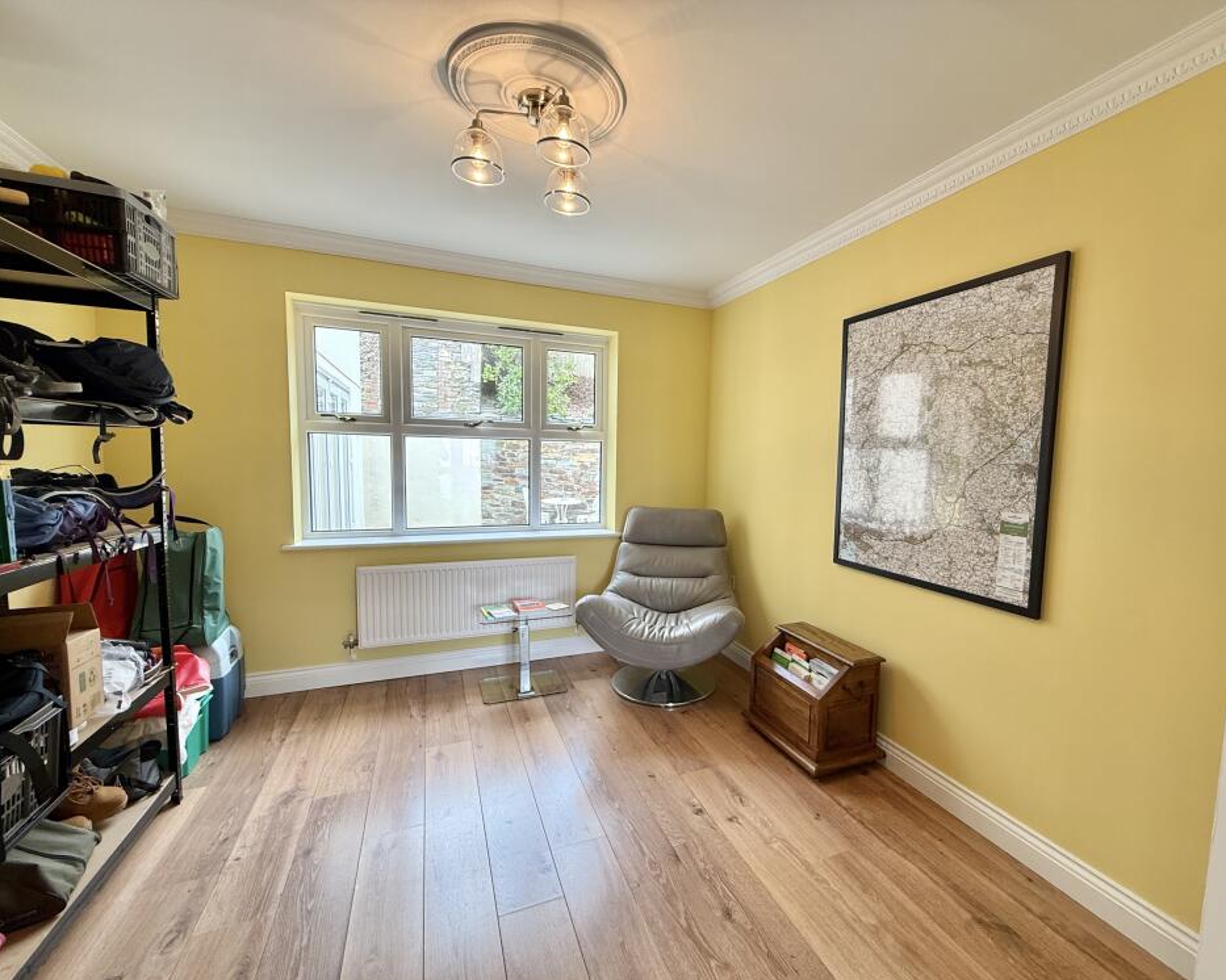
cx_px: 671
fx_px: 544
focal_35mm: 15
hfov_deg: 96.5
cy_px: 502
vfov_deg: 84.0
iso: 200
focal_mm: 2.22
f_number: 2.2
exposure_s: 1/100
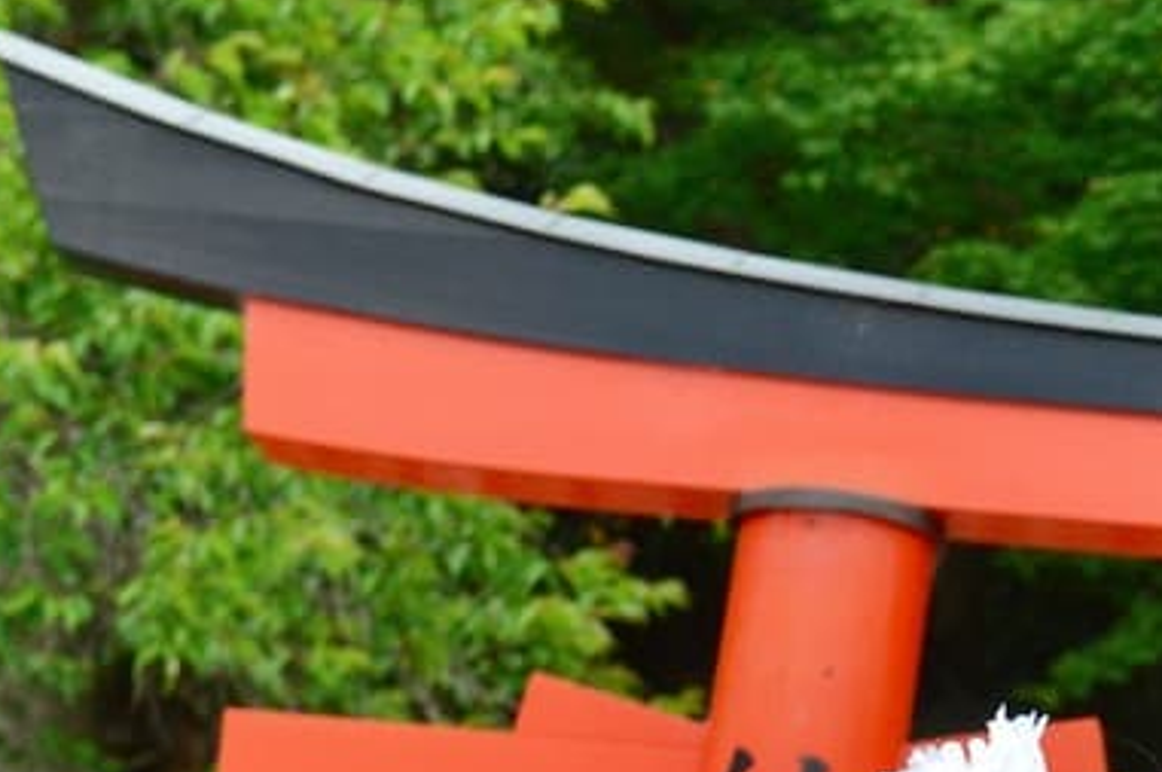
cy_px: 1291
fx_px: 7672
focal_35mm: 238
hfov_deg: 8.4
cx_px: 1961
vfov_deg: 5.7
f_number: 5.6
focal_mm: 42
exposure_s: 1/1600
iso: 800
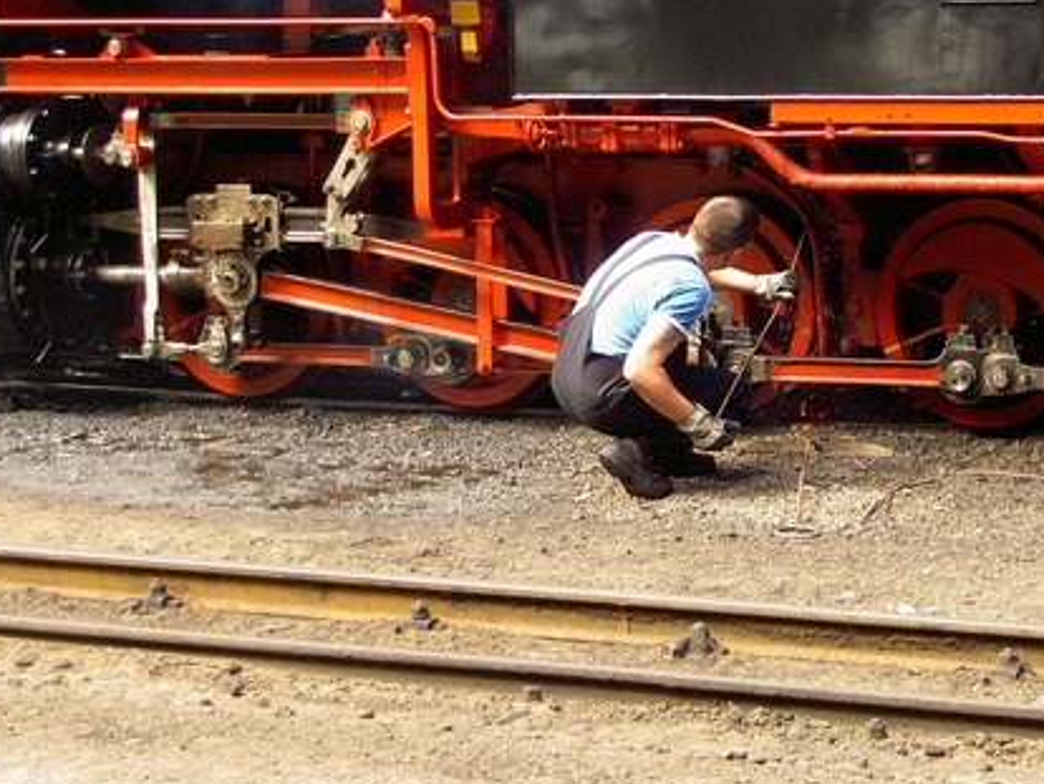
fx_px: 3018
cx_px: 683
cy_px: 398
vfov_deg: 14.8
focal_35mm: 100
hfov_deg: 19.6
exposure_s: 1/200
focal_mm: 14.2
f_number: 3.7
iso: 200
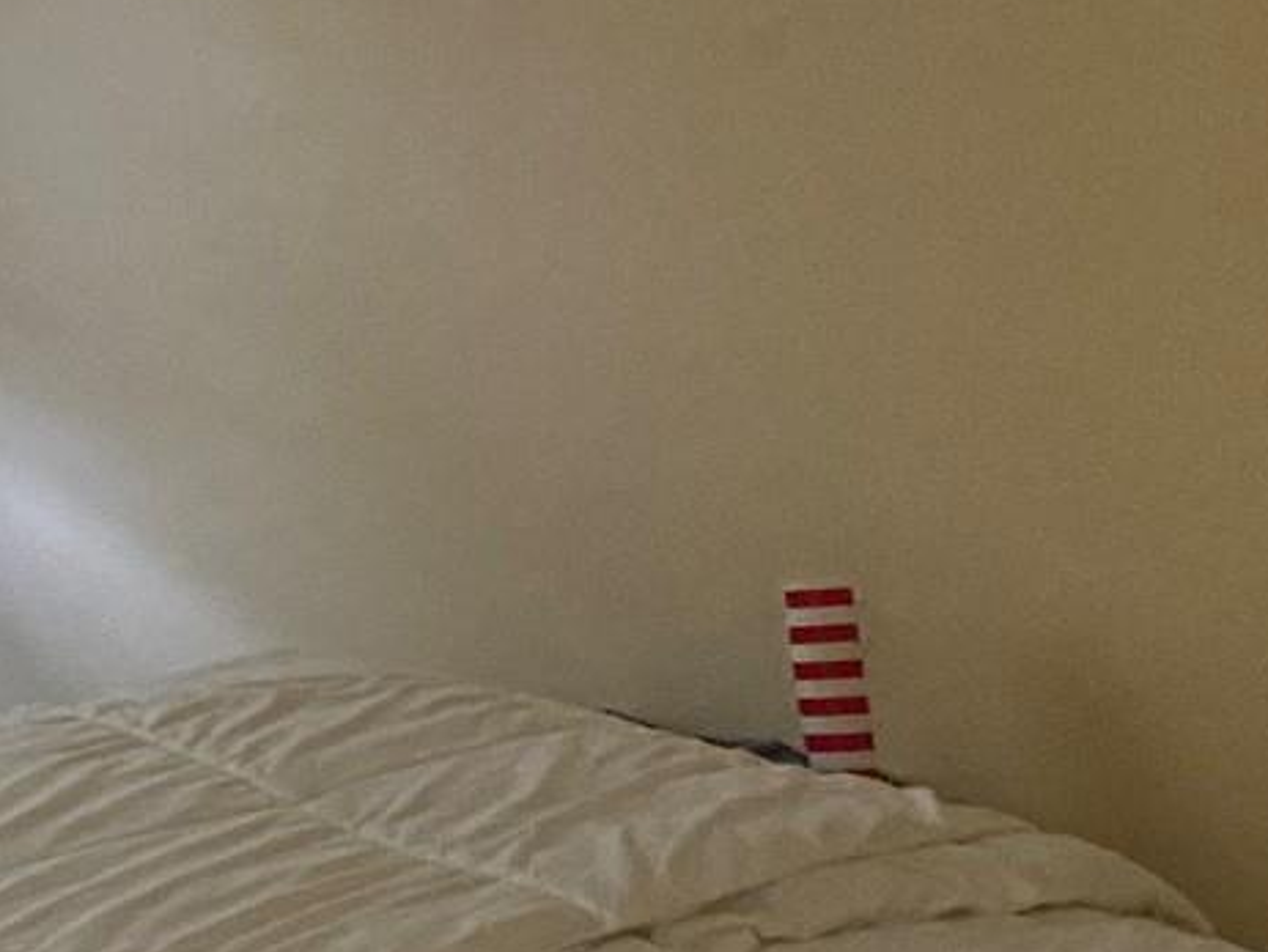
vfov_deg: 16.3
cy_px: 198
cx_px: -491
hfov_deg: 19.6
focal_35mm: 90
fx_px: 3298
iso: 400
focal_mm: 4.25
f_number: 1.8
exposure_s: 1/40
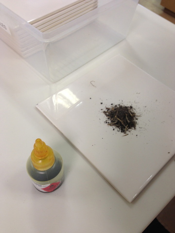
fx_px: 222
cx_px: 88
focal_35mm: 33
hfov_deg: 42.9
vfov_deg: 55.4
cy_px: 116
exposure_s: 1/24
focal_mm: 4.13
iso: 50
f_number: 2.4
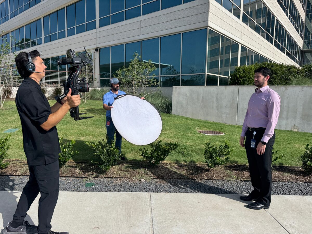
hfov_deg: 71.6
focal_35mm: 24
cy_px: 117
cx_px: 156
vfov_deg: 56.8
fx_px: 216
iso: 80
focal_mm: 6.76
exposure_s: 1/4049
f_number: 1.78
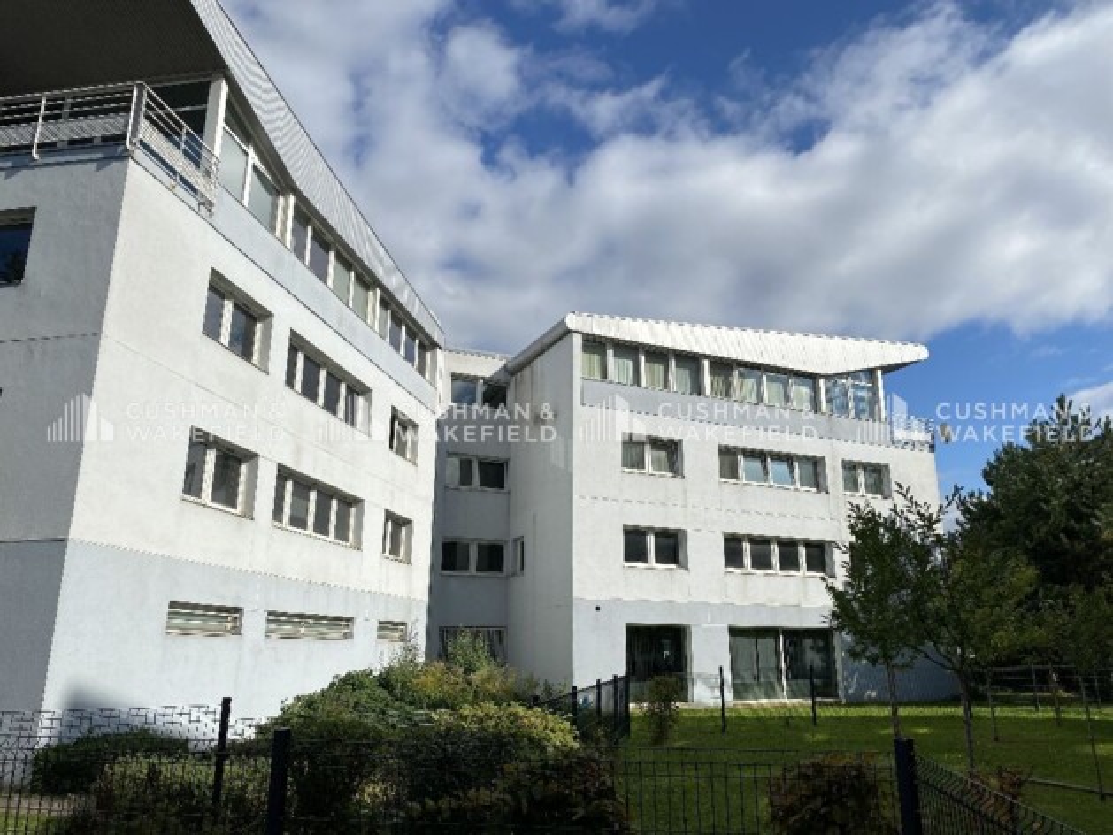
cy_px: 418
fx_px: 836
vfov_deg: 53.1
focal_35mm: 26
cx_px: 556
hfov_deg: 67.3
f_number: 1.8
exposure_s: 1/6757
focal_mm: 4.25
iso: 32
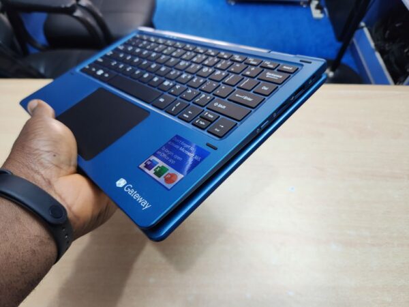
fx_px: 272
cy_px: 154
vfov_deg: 58.9
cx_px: 204
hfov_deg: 73.9
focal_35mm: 23
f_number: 1.8
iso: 250
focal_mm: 5.4
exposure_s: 1/100
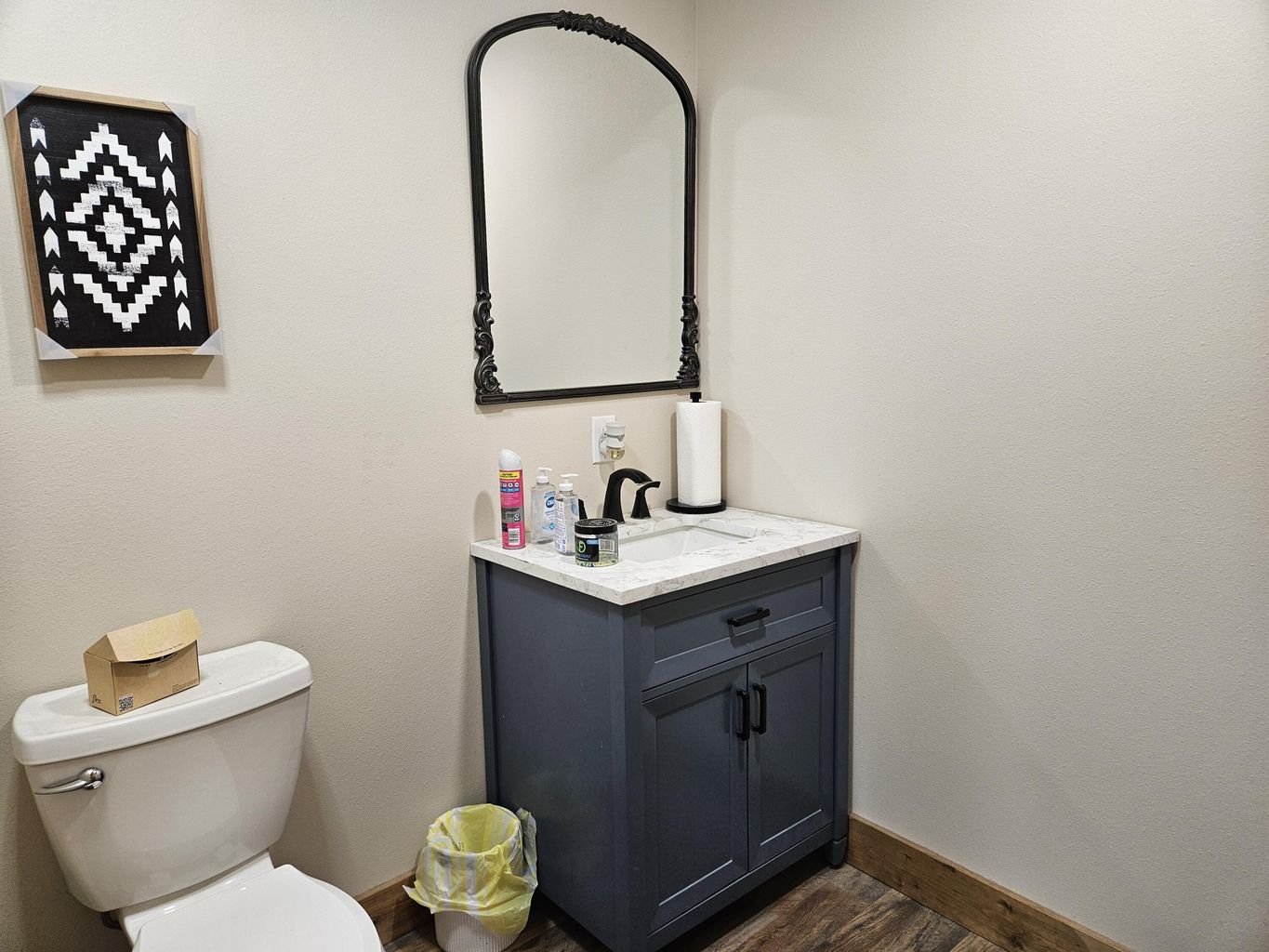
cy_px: 476
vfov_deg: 58.9
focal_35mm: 23
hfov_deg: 73.9
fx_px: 843
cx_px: 634
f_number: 1.8
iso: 100
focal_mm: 5.4
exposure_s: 1/50
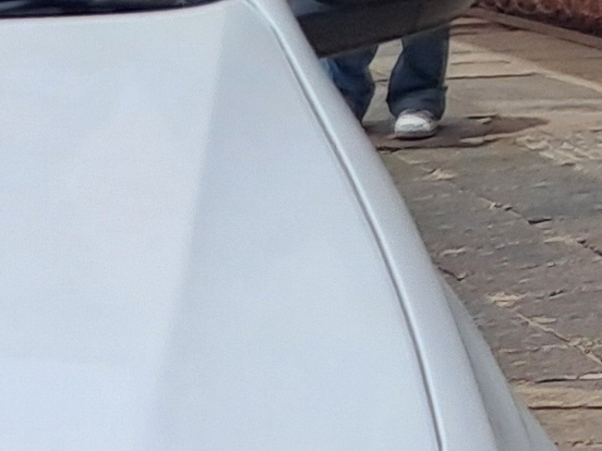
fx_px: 3148
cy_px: 844
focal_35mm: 181
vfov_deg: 7.9
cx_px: -671
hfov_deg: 10.0
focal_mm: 4.65
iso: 32
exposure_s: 1/2000
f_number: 1.8
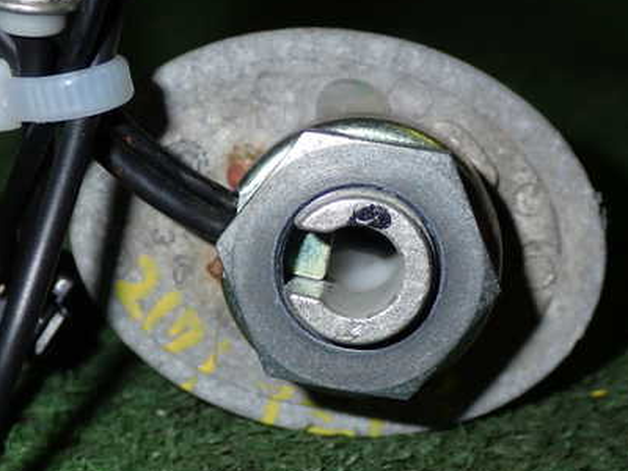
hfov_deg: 26.0
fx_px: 1361
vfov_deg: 19.6
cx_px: 342
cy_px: 256
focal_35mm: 75
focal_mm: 9.01
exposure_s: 1/50
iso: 200
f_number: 9
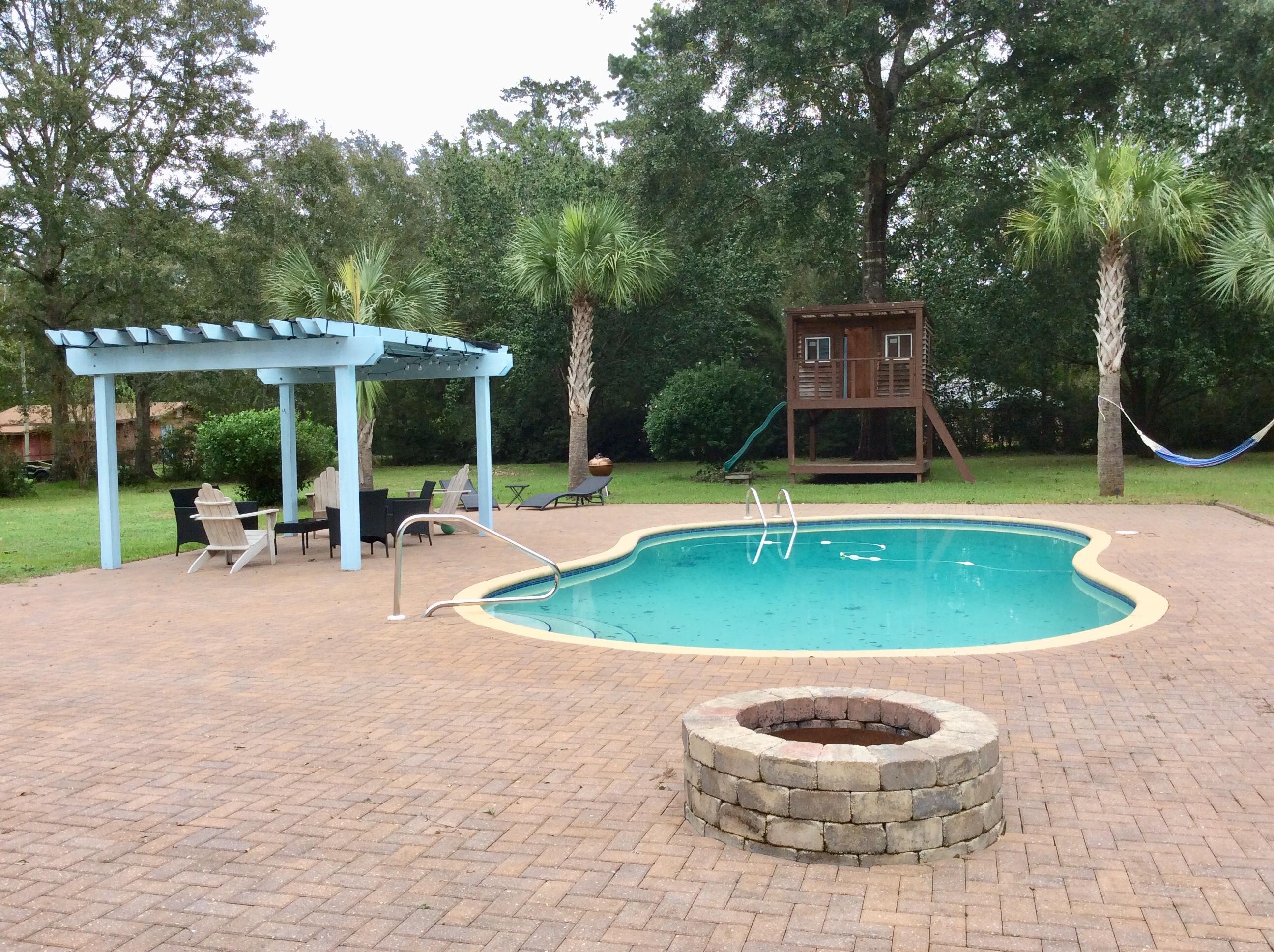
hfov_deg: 56.9
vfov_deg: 44.1
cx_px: 637
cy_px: 476
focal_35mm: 32
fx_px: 1176
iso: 32
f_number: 2.4
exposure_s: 1/461
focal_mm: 3.3
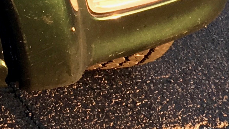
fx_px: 1033
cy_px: -290
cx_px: -247
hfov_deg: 11.3
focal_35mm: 170
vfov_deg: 6.4
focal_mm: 4.15
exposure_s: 1/40
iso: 25
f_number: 2.2
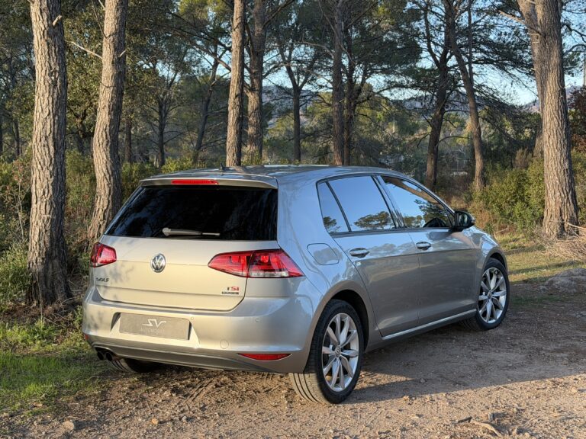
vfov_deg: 30.3
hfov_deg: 39.7
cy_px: 220
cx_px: 293
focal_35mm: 48
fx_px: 813
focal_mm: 6.76
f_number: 1.78
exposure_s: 1/194
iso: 64
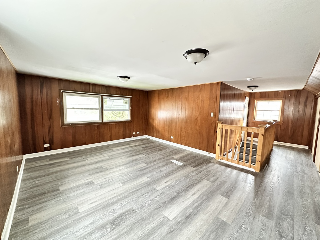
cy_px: 120
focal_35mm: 14
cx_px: 160
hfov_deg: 102.1
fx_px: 129
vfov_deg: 85.7
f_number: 2.2
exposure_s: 1/60
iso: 800
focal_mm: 2.22
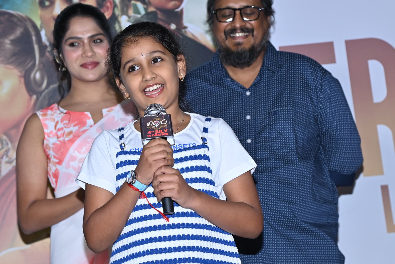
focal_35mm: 142
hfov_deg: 14.4
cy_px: 132
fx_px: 1558
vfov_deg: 9.7
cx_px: 198
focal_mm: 95
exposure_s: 1/125
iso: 500
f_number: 5.6
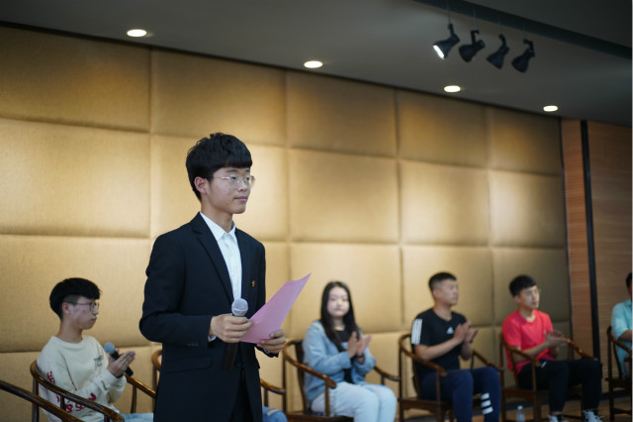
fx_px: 879
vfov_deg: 27.0
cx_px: 316
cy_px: 211
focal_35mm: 50
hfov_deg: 39.6
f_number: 1.8
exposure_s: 1/160
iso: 200
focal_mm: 50
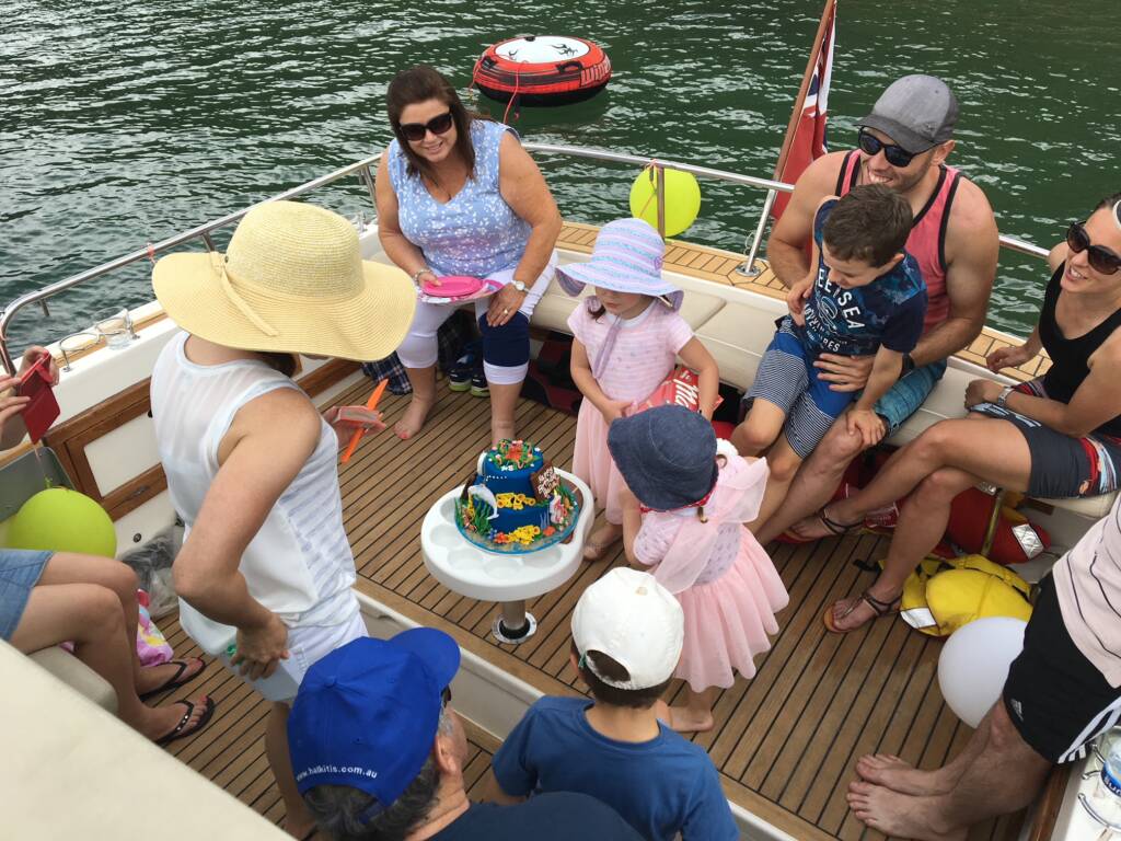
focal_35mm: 29
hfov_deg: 61.7
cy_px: 420
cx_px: 560
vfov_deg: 48.2
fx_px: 939
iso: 25
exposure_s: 1/864
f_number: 2.2
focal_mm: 4.15
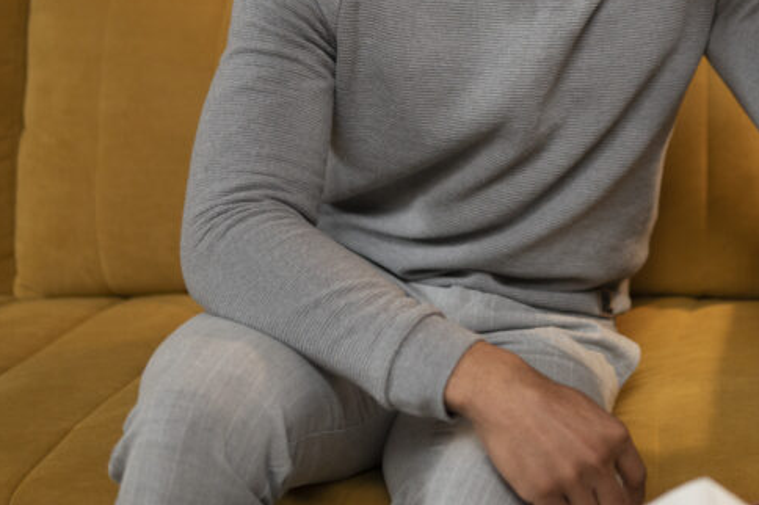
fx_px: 1559
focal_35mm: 74
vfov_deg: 18.1
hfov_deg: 26.5
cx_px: 673
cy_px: 48
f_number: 1.8
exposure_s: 1/160
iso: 1000
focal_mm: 35
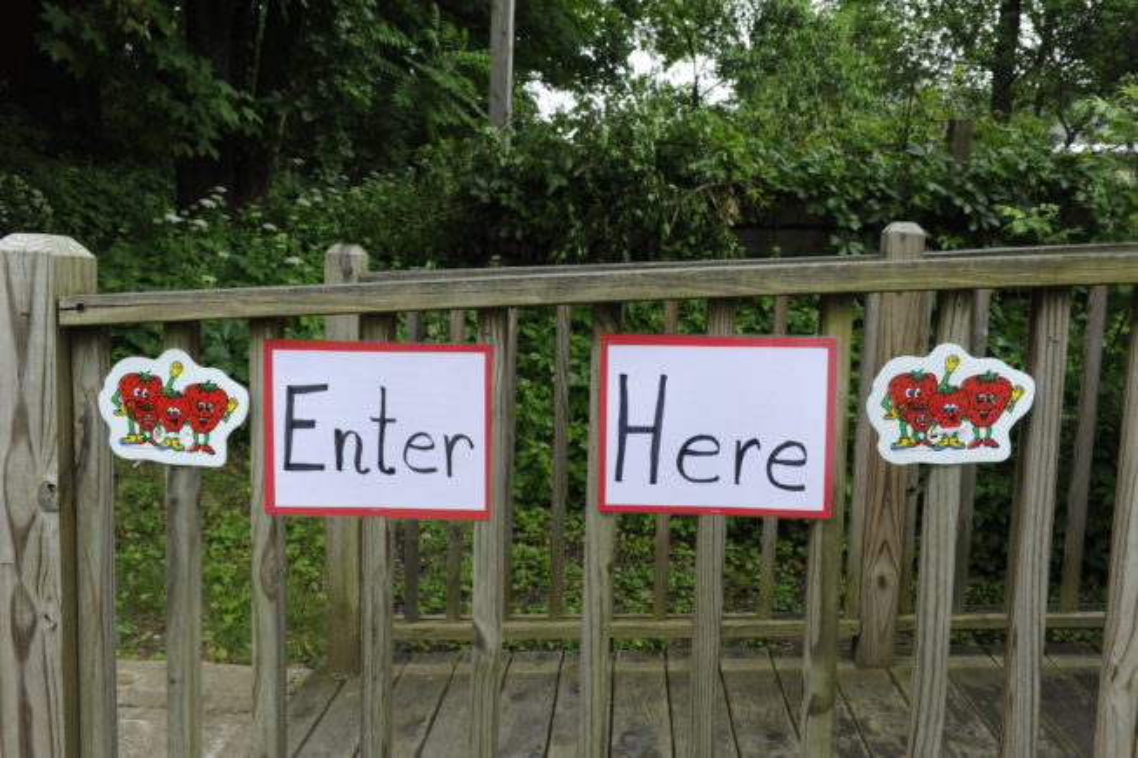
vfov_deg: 38.9
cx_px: 569
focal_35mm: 34
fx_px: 1074
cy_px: 379
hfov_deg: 55.8
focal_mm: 34
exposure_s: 1/80
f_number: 10
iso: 1000
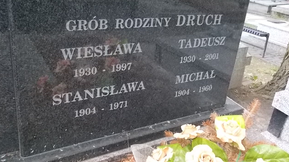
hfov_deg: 55.3
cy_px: 65
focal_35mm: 36
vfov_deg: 32.7
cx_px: 149
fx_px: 276
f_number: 3.2
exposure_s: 1/125
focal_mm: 4.6
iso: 400
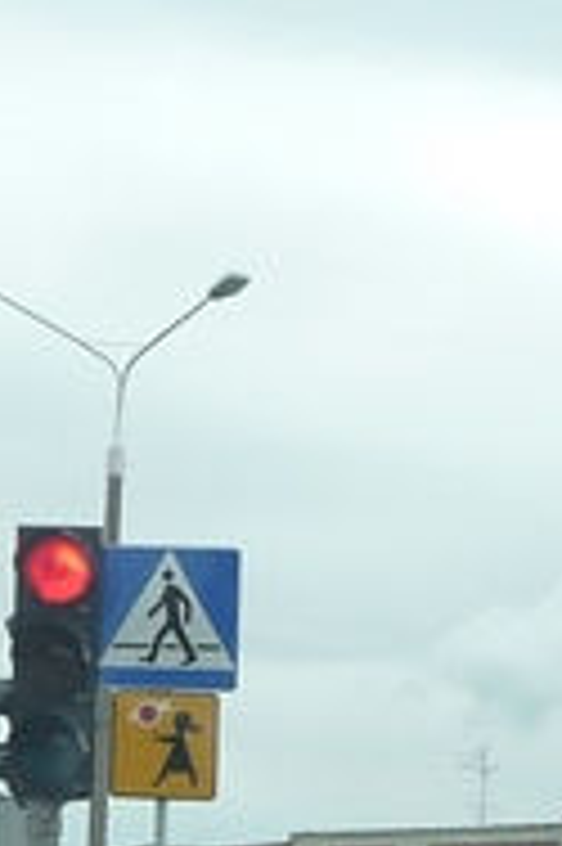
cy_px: 950
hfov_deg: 9.4
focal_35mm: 146
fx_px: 3425
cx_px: 139
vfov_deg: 13.8
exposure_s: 1/500
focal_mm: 5
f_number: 3.4
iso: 160
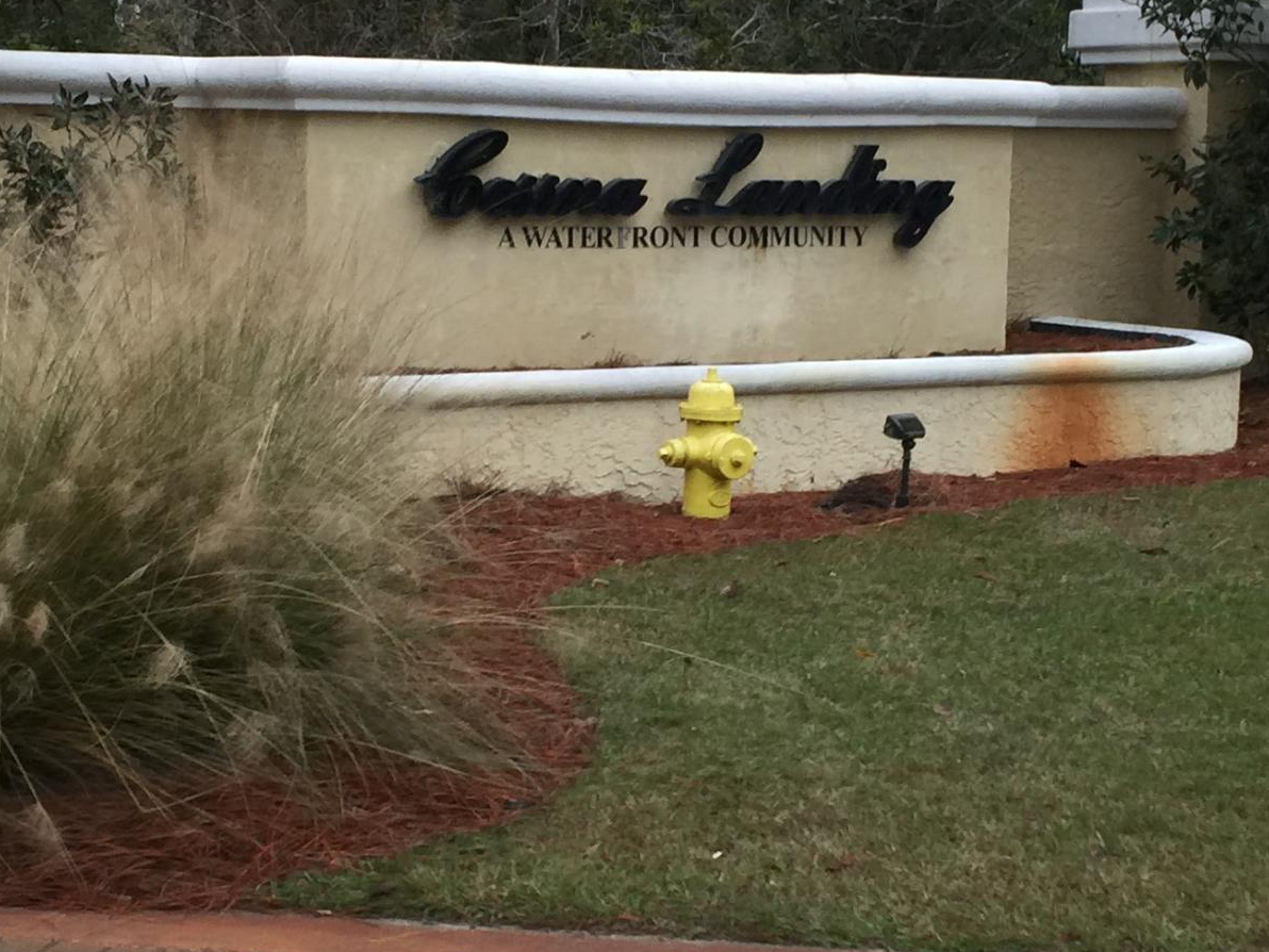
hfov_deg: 26.7
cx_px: 707
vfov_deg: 20.2
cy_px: 457
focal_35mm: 73
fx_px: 2676
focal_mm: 4.15
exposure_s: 1/15
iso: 32
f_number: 2.2
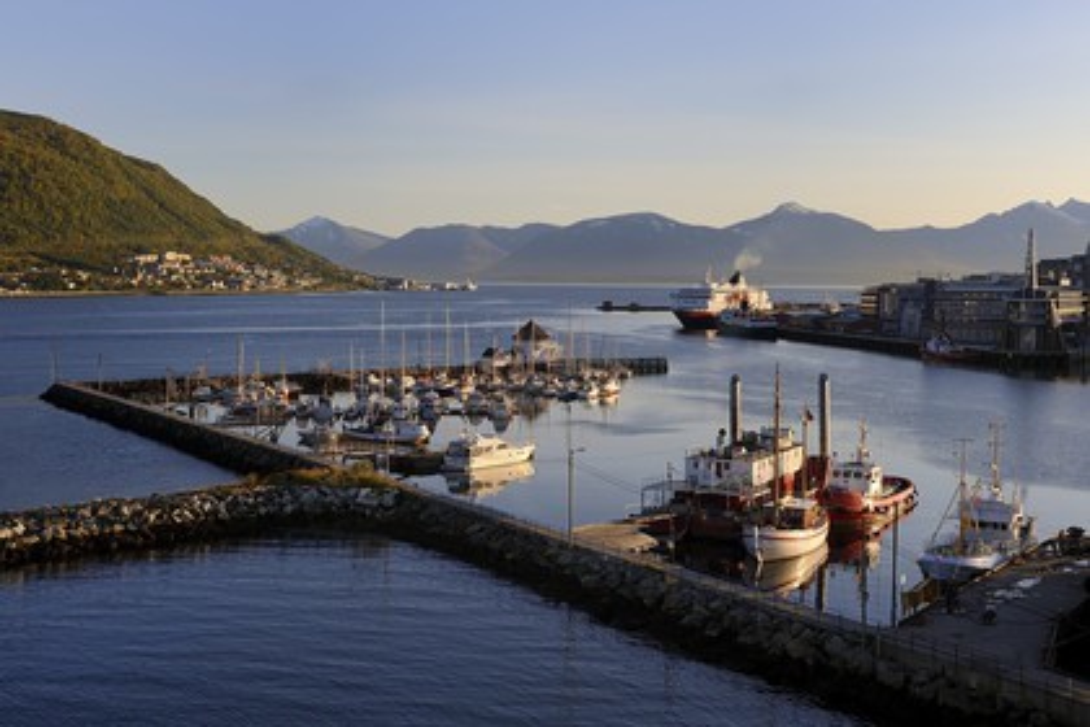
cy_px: 364
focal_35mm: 48
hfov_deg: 41.1
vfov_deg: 28.1
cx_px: 545
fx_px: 1453
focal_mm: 48
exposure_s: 1/160
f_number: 10
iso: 200
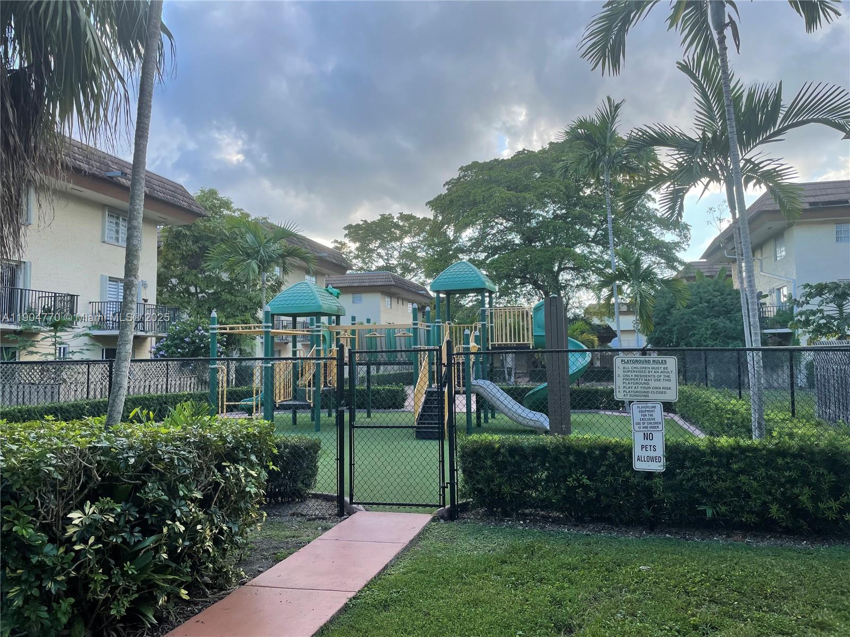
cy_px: 318
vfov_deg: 53.1
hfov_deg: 67.3
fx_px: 638
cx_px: 425
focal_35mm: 26
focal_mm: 4.2
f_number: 1.6
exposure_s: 1/720
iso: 32
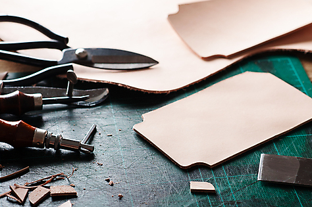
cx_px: 184
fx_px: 935
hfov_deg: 18.9
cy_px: 103
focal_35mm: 108
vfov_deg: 12.7
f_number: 5.6
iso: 200
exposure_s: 1/200
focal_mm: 85
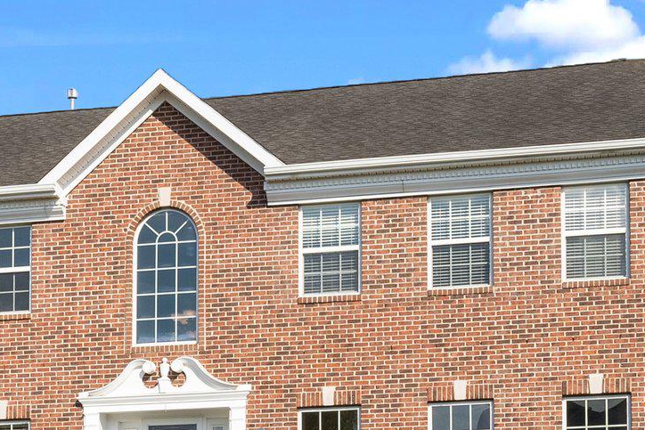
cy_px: 295
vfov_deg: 16.6
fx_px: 1469
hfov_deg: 24.7
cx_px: 225
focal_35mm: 82
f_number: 11
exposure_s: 1/800
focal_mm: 29
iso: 800
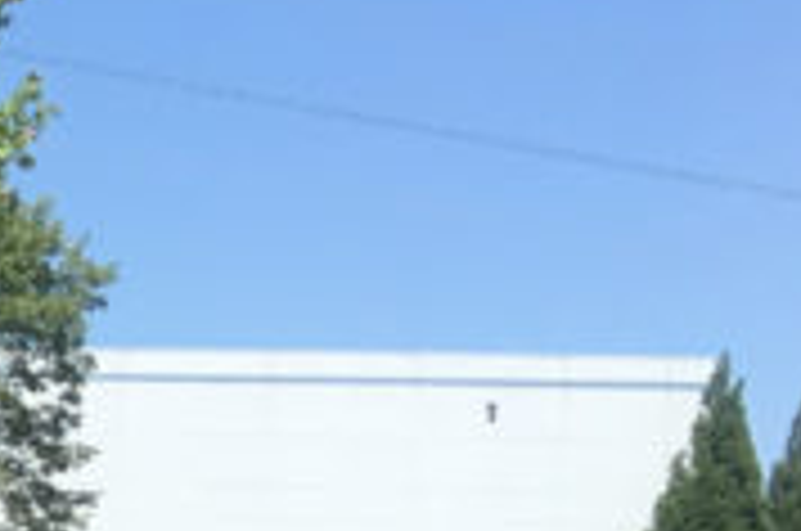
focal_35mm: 174
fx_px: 3865
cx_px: -1368
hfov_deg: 9.8
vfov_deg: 7.6
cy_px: 976
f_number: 2.2
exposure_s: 1/1012
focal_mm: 4.15
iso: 25
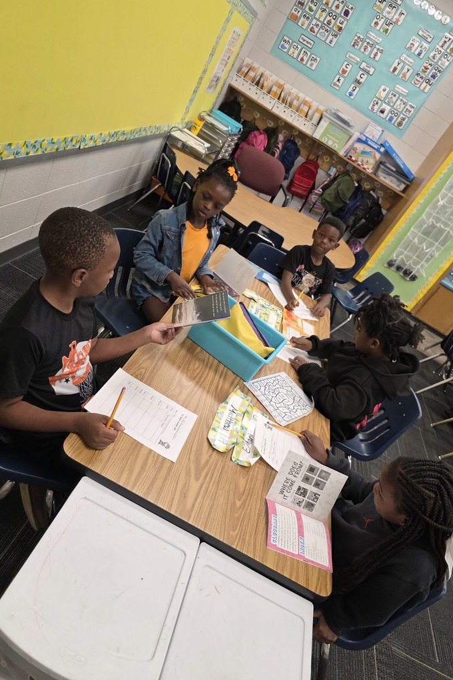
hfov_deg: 53.1
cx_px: 240
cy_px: 340
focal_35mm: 24
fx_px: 453
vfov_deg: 73.8
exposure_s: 1/120
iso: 250
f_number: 1.7
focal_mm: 6.3
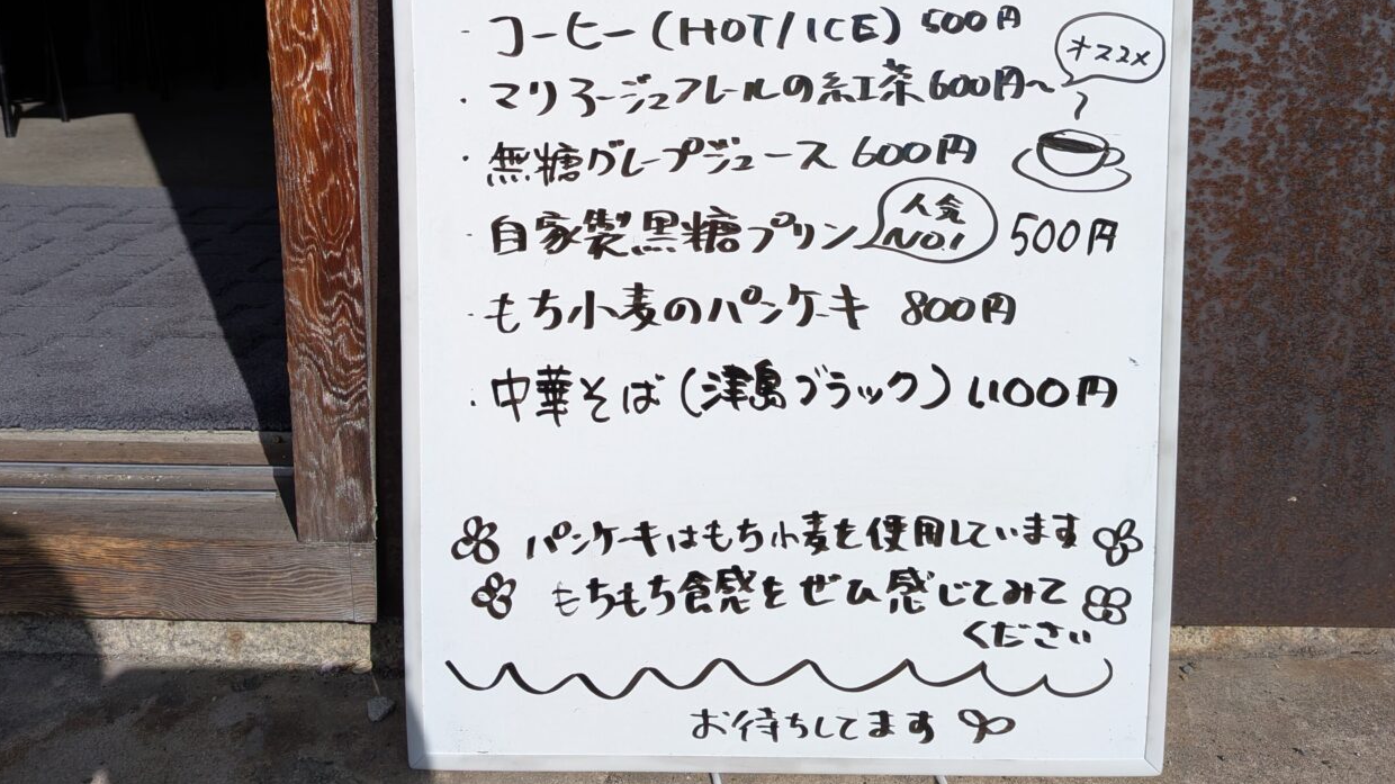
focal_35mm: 27
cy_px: 246
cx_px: 695
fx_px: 999
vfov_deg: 42.2
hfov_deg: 69.9
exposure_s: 1/6369
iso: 71
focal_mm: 4.53
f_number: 1.7
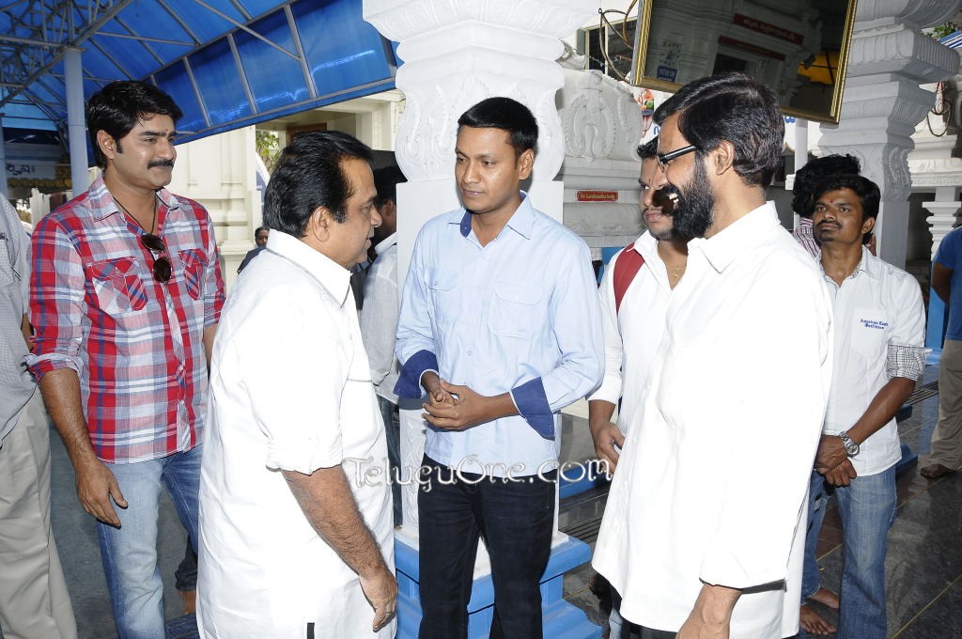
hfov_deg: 67.4
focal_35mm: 27
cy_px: 320
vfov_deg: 47.8
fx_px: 721
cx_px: 481
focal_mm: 18
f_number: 6.3
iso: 400
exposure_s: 1/125
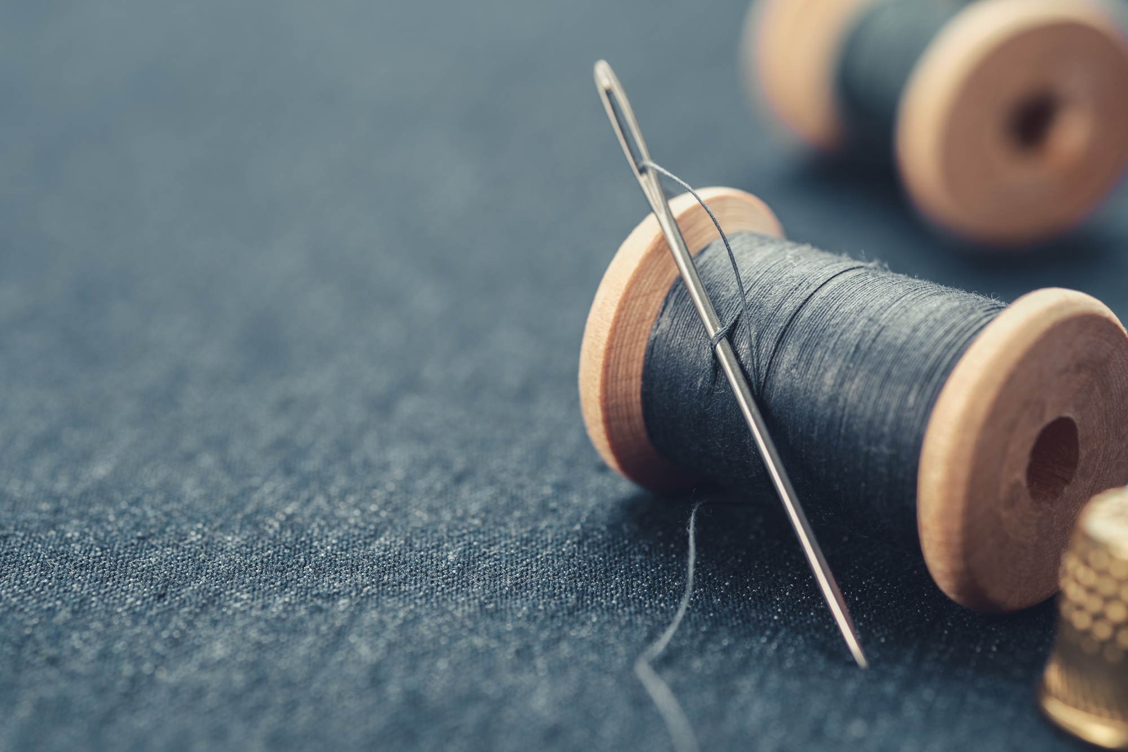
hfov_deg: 22.6
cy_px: 376
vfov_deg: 15.2
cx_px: 564
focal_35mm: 90
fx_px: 2820
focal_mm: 60
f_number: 4
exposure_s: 1/125
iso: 160
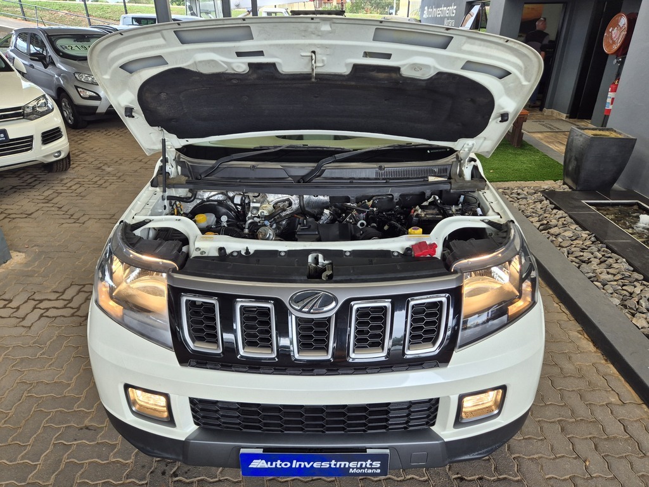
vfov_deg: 58.9
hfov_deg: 73.9
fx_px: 431
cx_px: 324
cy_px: 244
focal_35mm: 23
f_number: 1.8
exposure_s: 1/180
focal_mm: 5.4
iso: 80
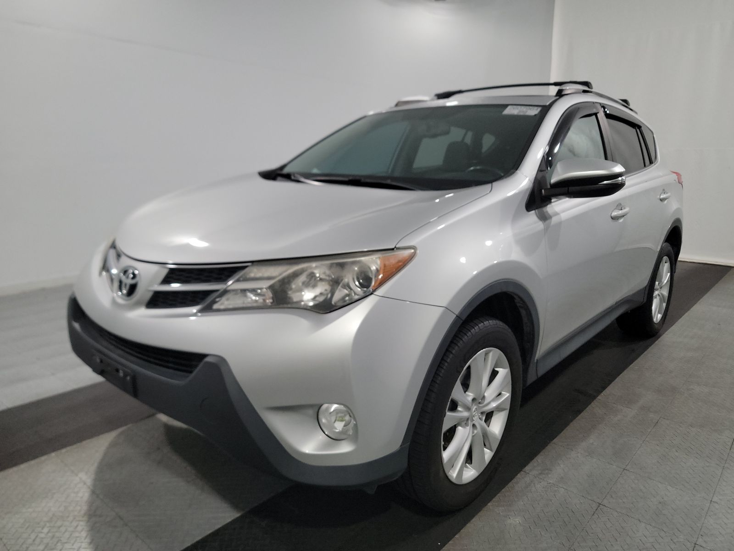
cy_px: 276
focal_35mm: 24
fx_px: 509
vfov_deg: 56.8
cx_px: 367
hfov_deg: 71.6
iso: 692
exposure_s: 1/59
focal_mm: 6.7
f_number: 1.8
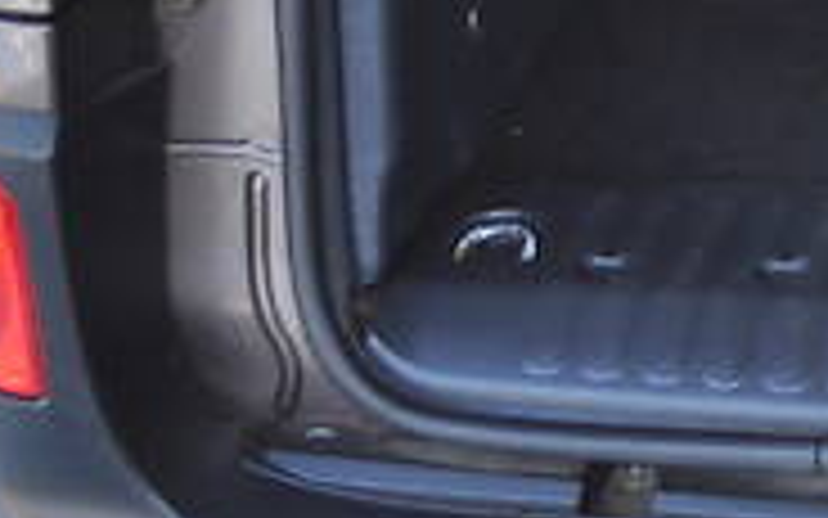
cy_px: -646
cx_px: 1458
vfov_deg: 8.4
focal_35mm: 146
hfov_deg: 13.0
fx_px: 3295
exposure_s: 1/160
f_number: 4
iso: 400
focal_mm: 22
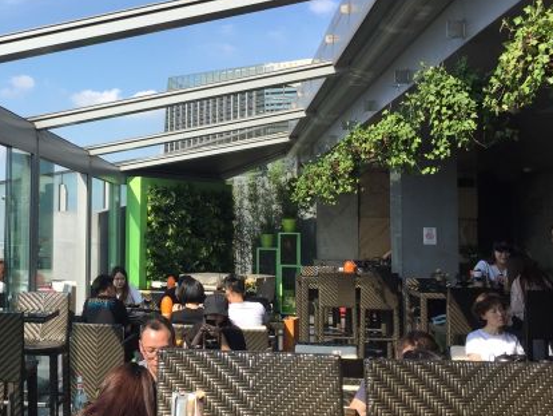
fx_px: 783
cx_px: 102
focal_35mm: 49
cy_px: 183
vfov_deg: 29.7
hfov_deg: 37.3
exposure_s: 1/1522
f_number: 2.2
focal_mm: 4.15
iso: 32
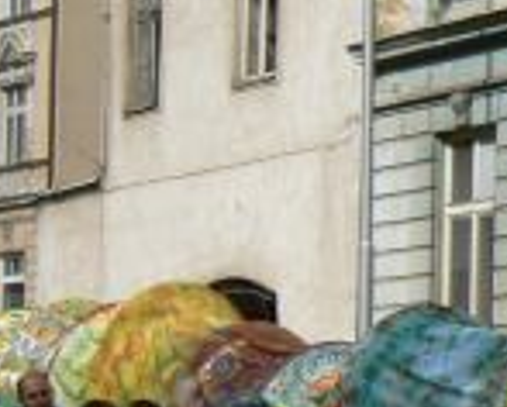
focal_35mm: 189
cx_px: 707
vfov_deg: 8.1
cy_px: 423
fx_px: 2840
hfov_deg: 10.0
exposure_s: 1/400
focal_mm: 9.5
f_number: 8
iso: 80
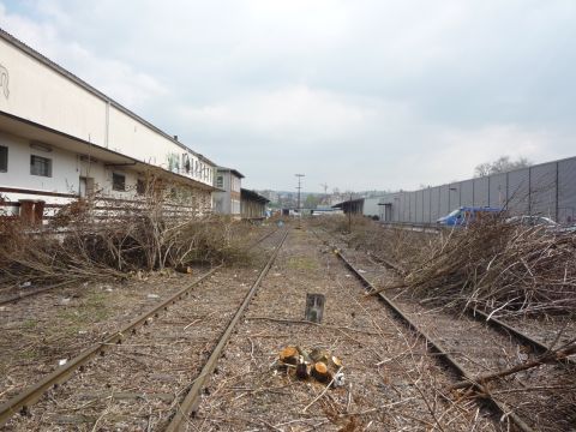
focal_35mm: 32
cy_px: 216
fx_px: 532
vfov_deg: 44.2
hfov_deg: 56.8
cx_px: 288
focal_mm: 5.2
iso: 100
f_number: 4.5
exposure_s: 1/400
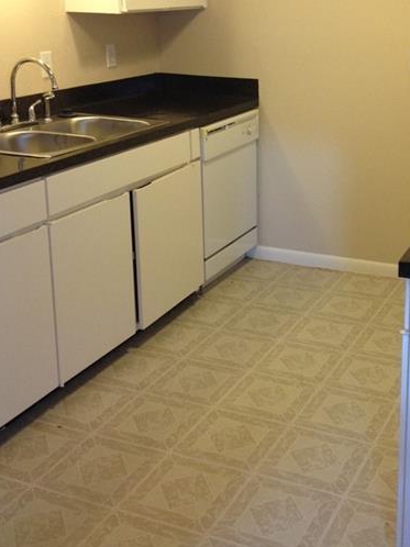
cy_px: 211
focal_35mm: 54
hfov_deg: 26.7
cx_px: 296
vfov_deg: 35.4
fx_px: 854
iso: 100
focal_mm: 4.28
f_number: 2.4
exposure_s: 1/20
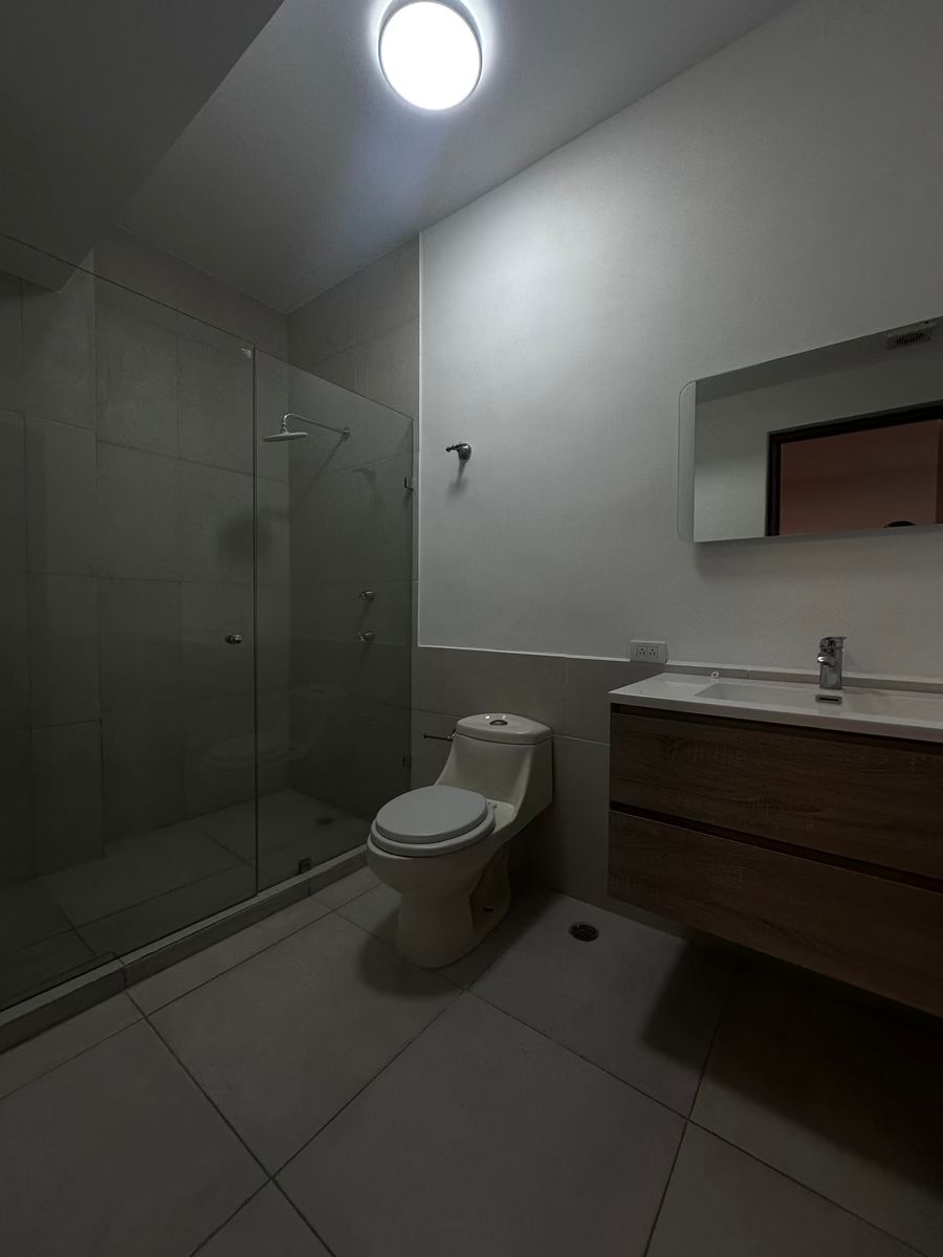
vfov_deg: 102.1
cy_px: 628
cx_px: 472
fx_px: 509
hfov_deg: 85.7
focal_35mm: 14
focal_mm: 2.22
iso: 125
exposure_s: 1/120
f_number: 2.2
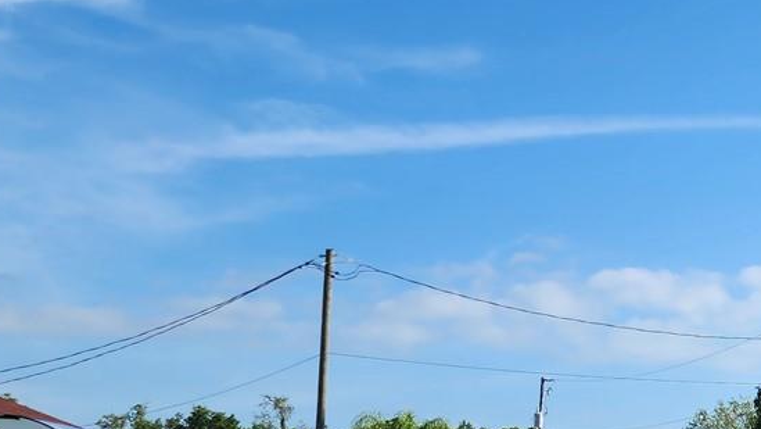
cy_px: 336
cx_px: 736
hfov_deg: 27.5
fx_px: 1473
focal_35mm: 73
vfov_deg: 16.4
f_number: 1.8
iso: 12
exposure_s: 1/1129
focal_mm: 6.4
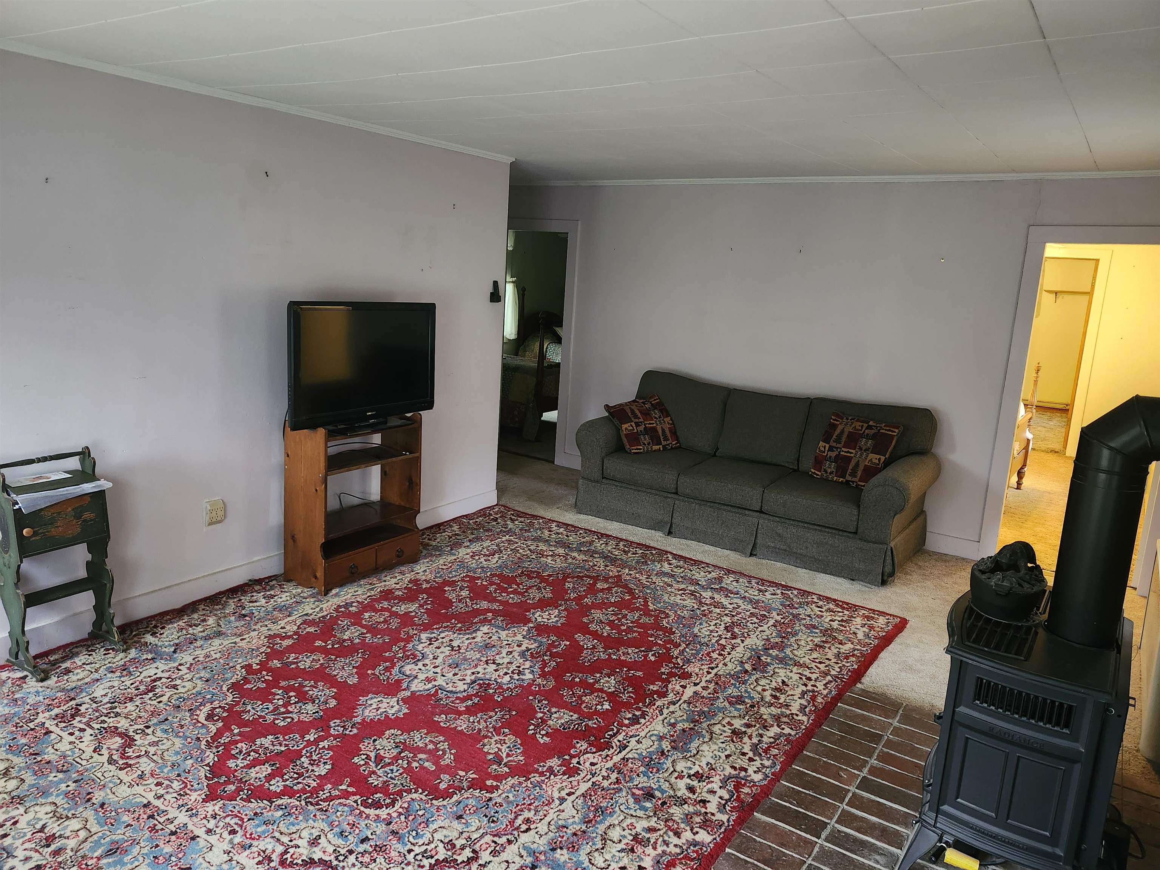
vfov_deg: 58.9
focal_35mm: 23
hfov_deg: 73.9
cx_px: 580
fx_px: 771
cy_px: 435
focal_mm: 5.54
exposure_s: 1/24
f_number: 1.8
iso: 640
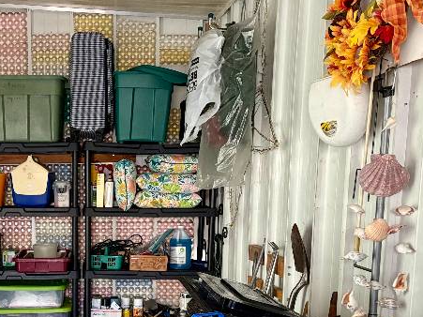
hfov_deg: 37.3
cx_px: 73
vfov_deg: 28.7
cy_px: 276
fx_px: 599
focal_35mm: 49
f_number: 1.6
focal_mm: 5.96
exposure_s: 1/42
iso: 500
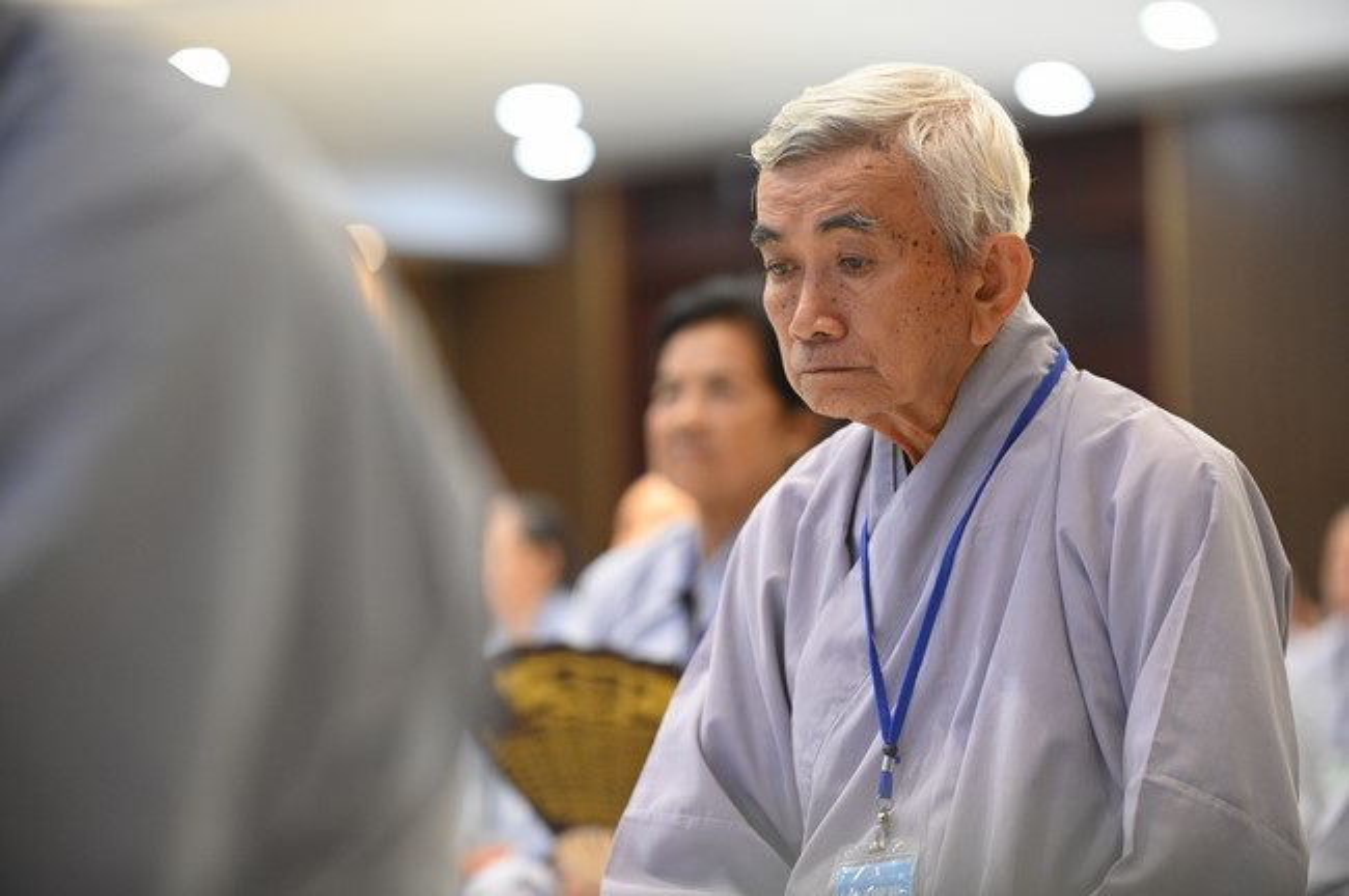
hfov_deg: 17.1
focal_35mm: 120
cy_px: 448
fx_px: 4492
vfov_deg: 11.4
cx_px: 674
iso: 3200
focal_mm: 120
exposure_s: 1/125
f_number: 3.2
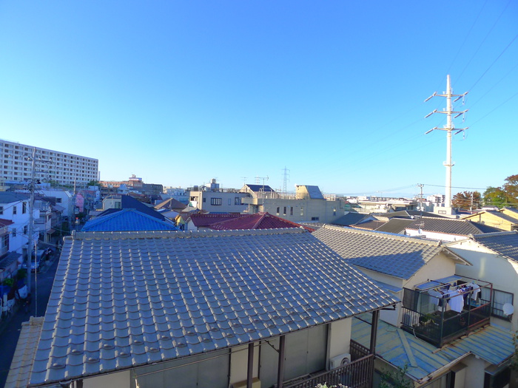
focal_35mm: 24
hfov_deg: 71.6
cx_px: 259
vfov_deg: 56.8
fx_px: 359
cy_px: 194
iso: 125
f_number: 2.8
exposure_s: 1/400
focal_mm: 5.1
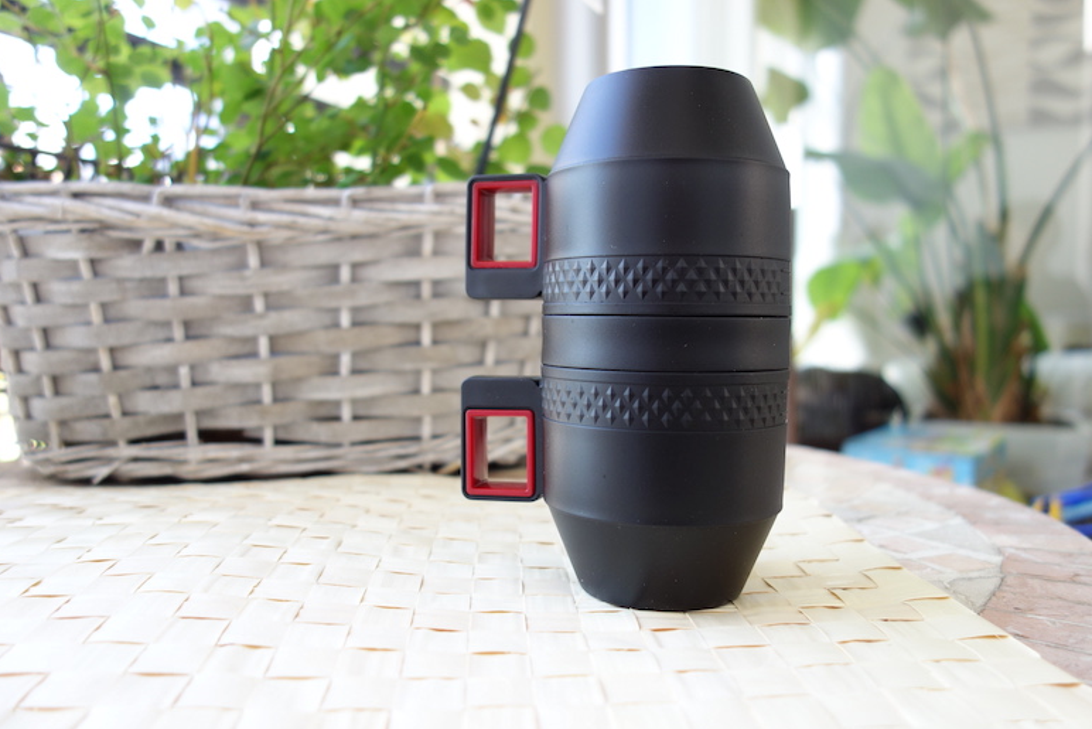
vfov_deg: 45.0
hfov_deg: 63.6
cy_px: 364
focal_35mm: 29
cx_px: 549
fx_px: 880
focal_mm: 10.4
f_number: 2
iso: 125
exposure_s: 1/100
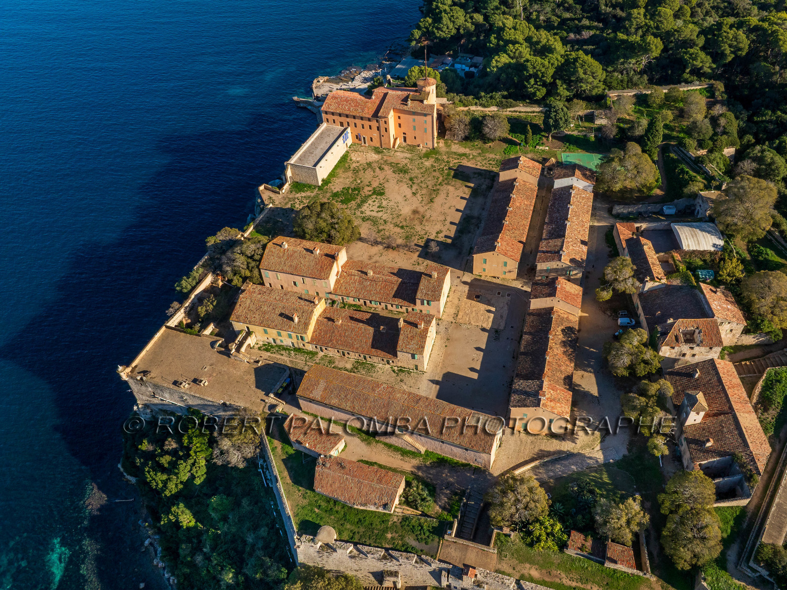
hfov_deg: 71.6
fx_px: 546
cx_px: 394
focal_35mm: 24
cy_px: 295
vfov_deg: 56.8
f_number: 11
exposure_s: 1/320
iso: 200
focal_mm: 12.3
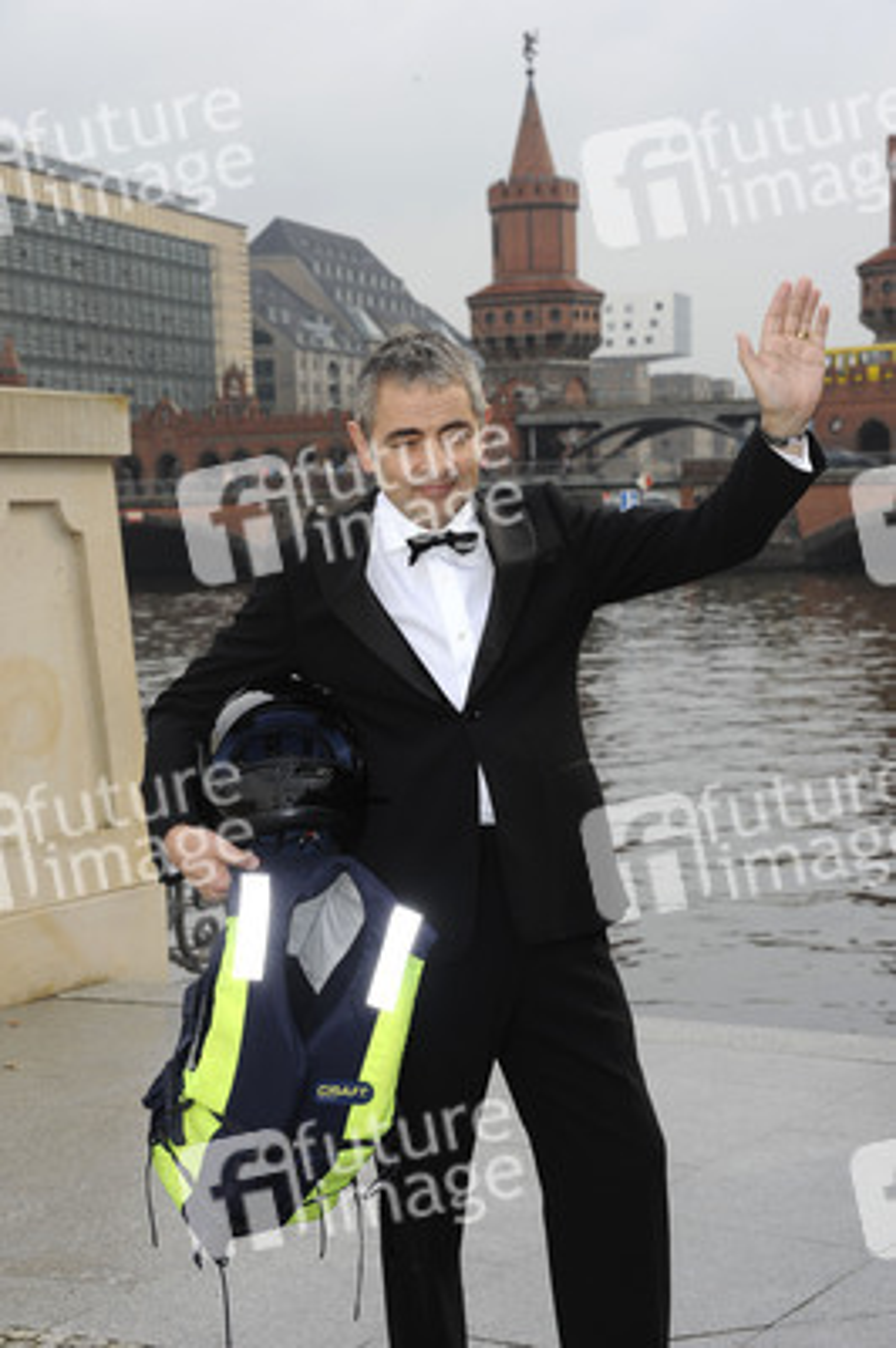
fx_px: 2692
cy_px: 674
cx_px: 448
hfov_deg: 18.9
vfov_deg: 28.1
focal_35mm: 72
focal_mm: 72
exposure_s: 1/250
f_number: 9
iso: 320
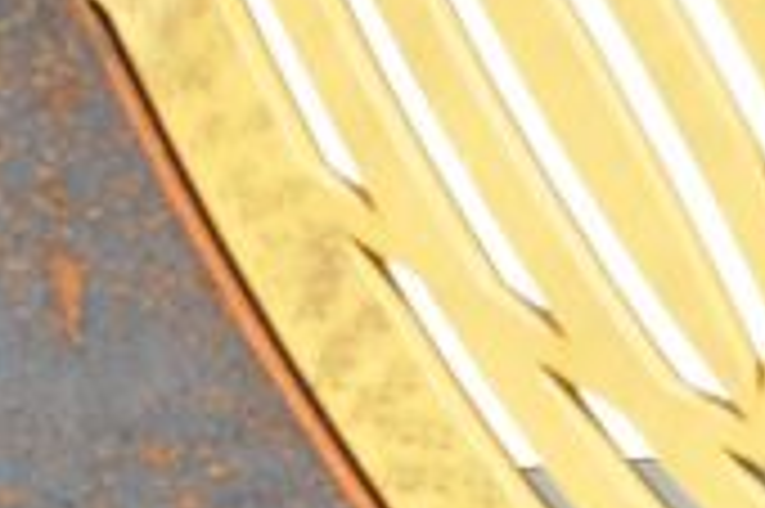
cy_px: -153
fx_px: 2696
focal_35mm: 127
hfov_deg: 13.8
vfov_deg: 10.5
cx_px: 1508
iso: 200
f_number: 8
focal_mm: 18
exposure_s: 1/250
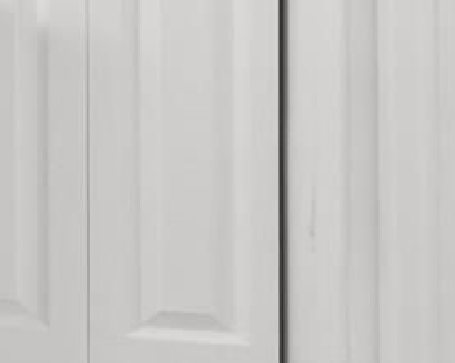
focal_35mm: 77
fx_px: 1036
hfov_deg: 12.6
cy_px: 142
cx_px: -817
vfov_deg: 19.9
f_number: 7.1
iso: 320
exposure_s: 1/4
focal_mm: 14
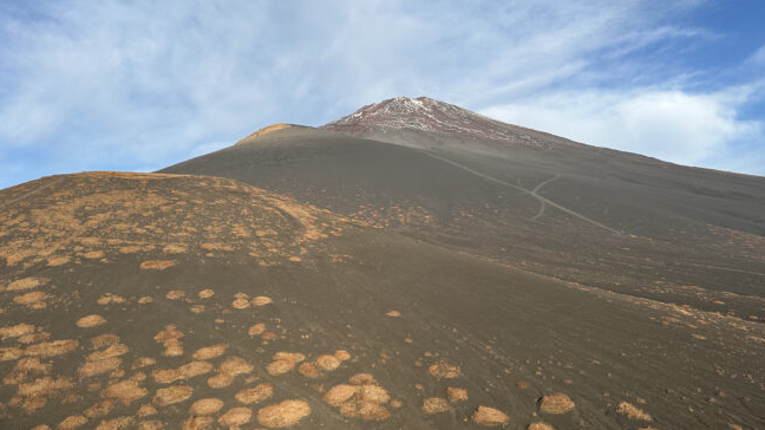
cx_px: 336
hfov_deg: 62.4
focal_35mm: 31
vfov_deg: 37.2
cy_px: 131
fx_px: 629
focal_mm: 6.86
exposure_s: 1/4184
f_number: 1.78
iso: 80
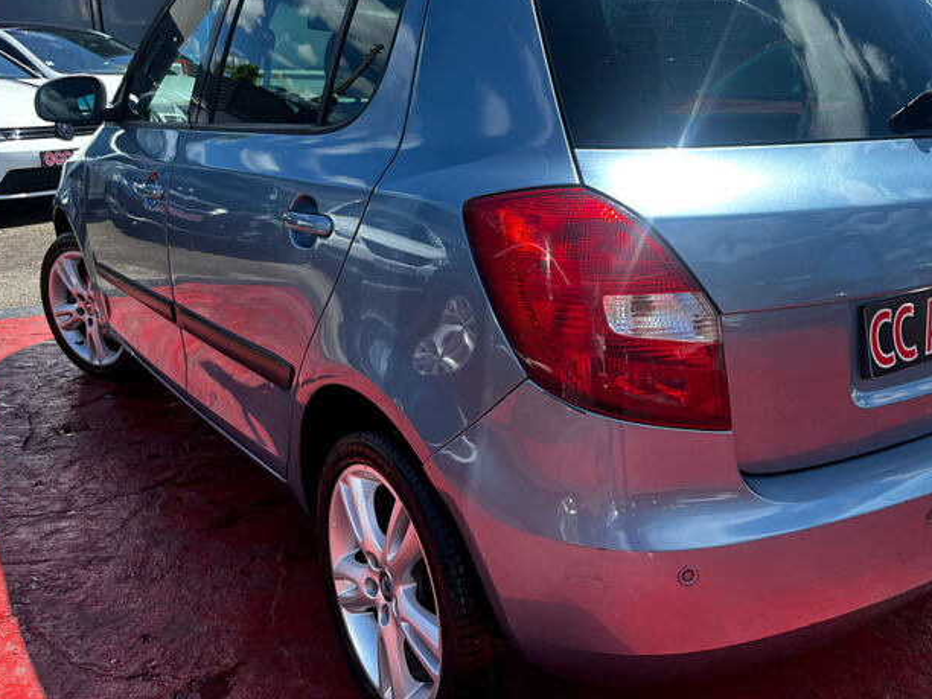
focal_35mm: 34
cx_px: 567
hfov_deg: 53.5
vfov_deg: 41.7
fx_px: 915
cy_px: 315
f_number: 1.6
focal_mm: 5.1
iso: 50
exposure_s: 1/1372
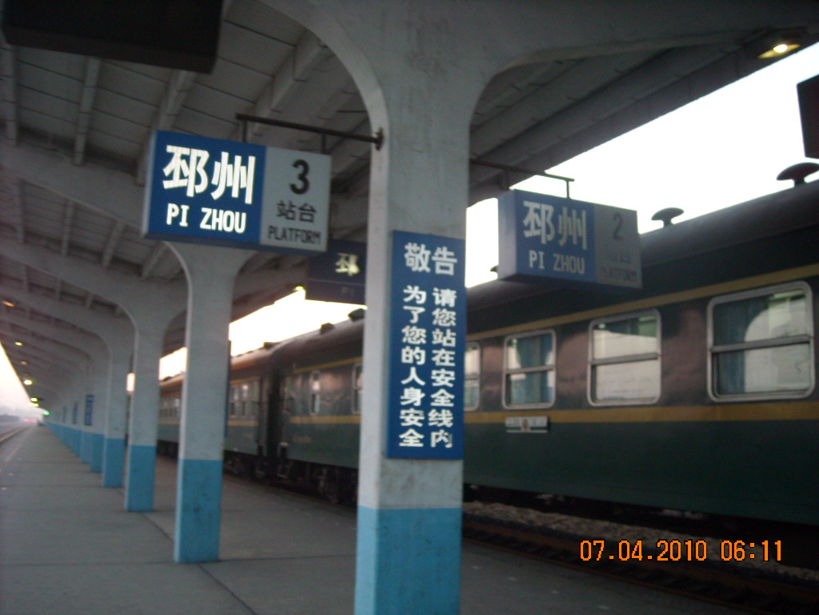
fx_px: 828
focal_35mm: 35
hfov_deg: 52.6
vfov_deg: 40.7
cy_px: 308
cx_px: 410
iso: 200
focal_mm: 5.7
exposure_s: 1/30
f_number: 2.8
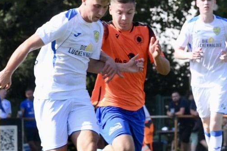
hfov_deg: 2.6
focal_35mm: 780
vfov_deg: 1.8
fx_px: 4916
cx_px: 268
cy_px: 94
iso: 5000
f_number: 14
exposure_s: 1/1600
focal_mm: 310
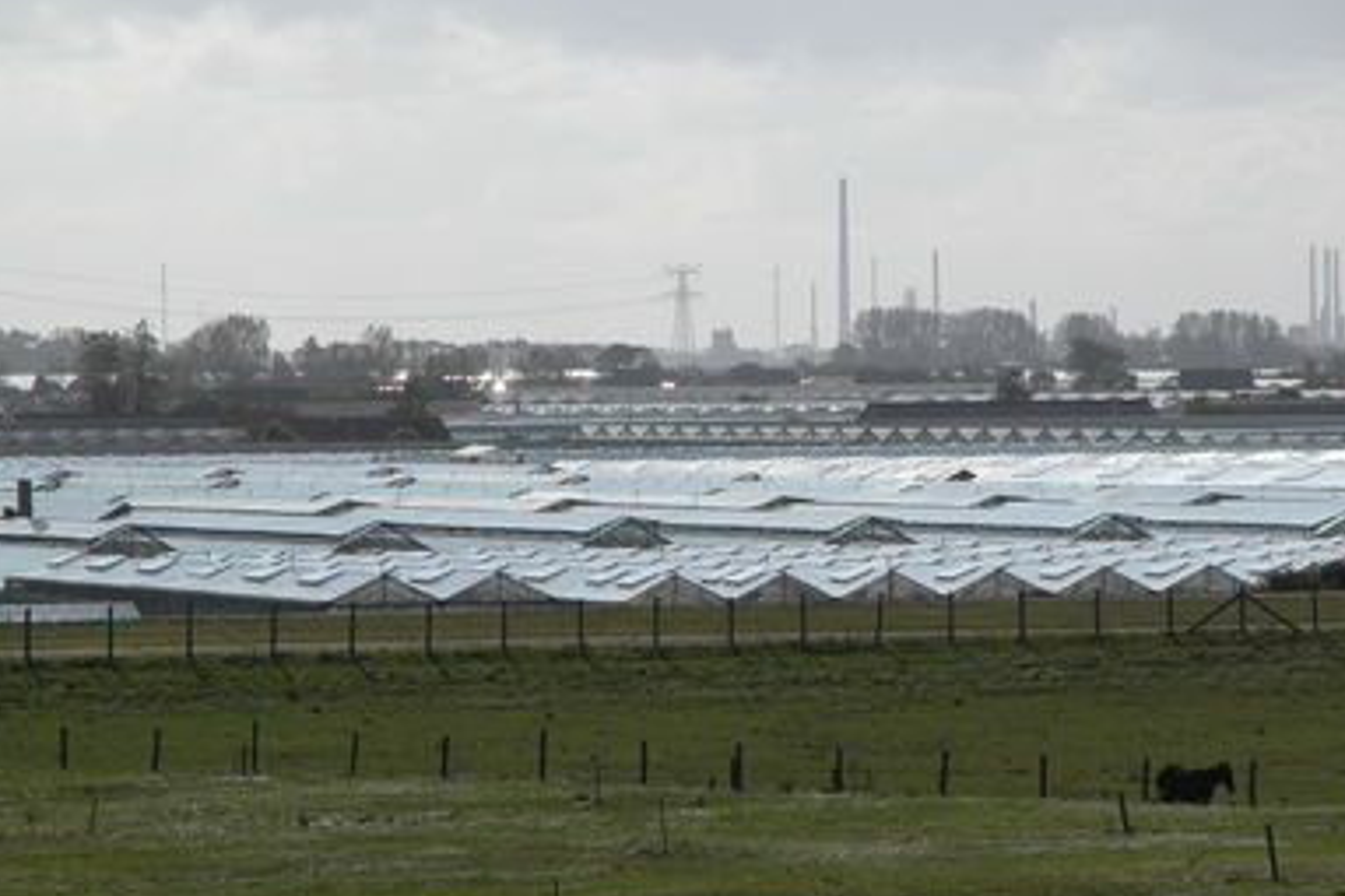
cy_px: 509
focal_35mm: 300
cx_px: 674
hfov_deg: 6.9
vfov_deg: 4.6
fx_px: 11203
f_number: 7.4
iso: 100
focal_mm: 71.2
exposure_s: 1/699
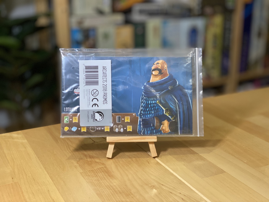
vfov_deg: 28.0
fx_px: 404
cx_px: 134
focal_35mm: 52
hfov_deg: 36.8
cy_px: 101
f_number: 2
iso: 125
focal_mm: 6
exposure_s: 1/33
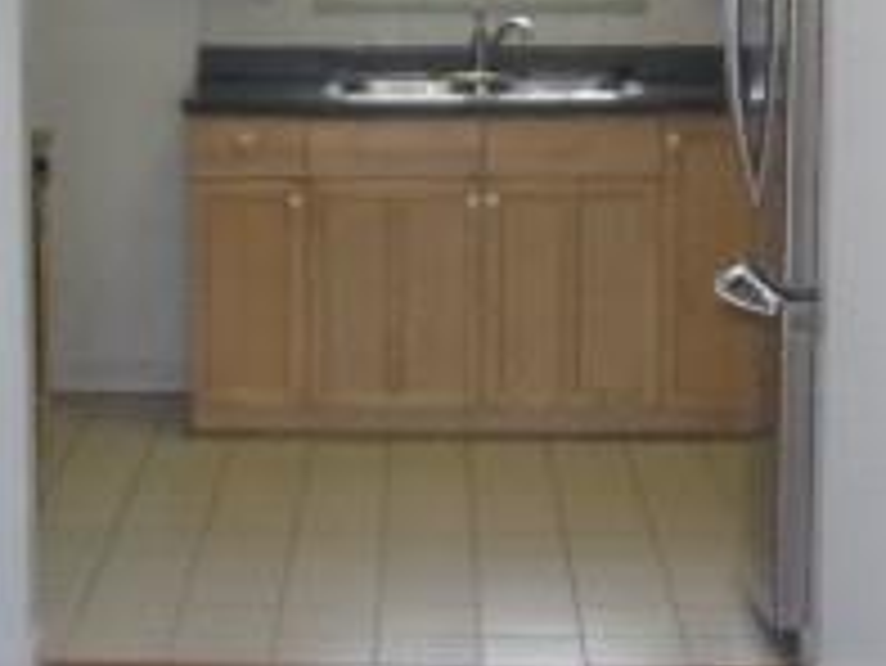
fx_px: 2740
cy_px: 243
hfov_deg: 18.3
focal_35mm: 107
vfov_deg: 13.8
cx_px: 355
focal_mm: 5.9
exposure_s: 1/34
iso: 200
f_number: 3.7
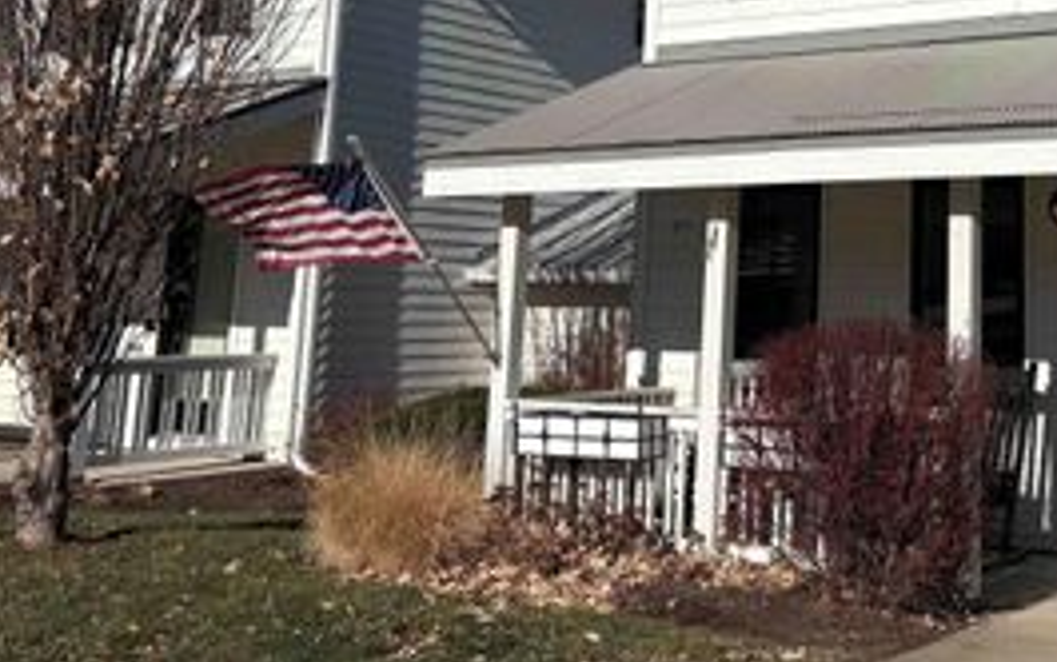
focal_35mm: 52
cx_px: 905
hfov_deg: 36.9
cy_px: 22
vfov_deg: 24.0
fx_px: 1499
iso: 50
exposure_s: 1/10101
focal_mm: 5.96
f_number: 1.6
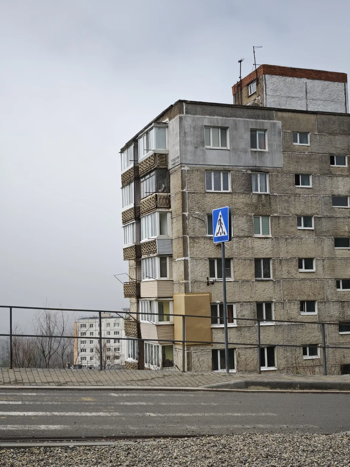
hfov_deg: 30.9
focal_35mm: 47
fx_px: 634
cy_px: 236
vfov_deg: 40.4
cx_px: 176
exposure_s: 1/2419
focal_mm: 6.55
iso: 50
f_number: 1.62
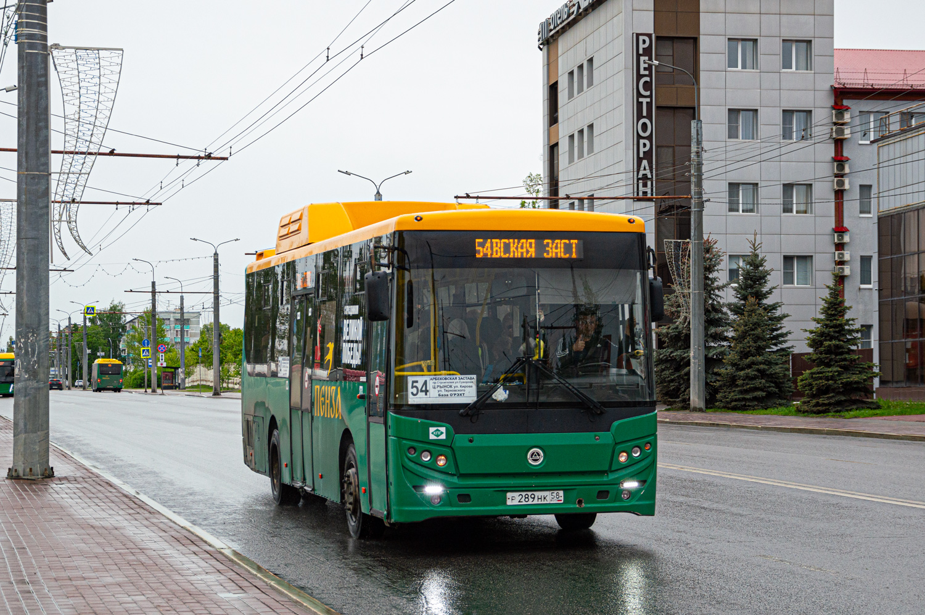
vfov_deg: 22.6
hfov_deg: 33.4
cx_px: 462
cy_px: 308
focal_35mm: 60
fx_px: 1540
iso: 200
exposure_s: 1/400
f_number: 5.6
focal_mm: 40
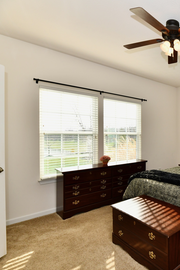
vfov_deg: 78.5
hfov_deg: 44.1
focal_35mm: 22
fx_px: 165
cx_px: 197
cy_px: 141
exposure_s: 1/250
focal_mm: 14
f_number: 8
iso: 640
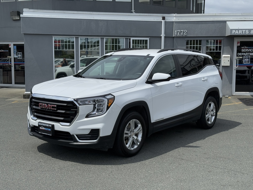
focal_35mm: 48
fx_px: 351
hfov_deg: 39.7
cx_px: 126
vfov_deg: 30.3
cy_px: 95
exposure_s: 1/9901
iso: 64
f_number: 1.78
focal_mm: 6.76
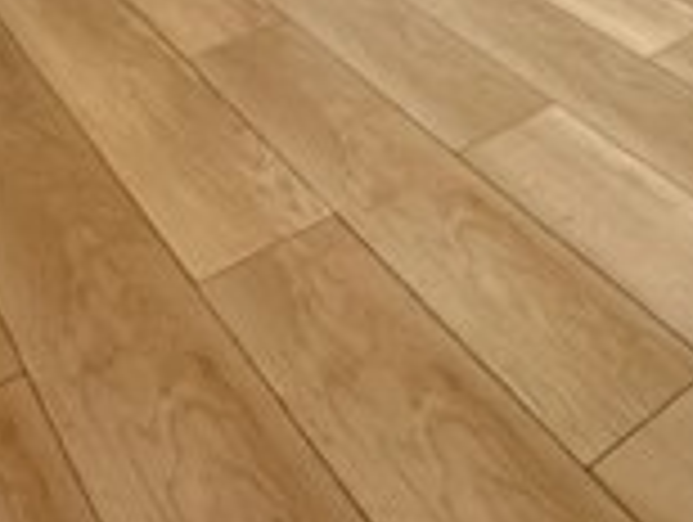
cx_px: 760
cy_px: -549
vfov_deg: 17.4
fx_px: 1163
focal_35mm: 58
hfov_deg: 29.9
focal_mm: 2.22
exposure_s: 1/99
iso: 200
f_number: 2.2
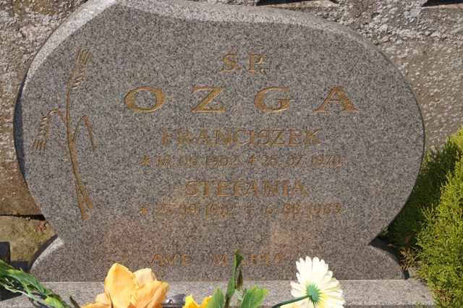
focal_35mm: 75
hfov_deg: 27.0
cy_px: 154
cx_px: 232
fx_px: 964
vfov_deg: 18.2
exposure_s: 1/160
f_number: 16
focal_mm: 50
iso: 200
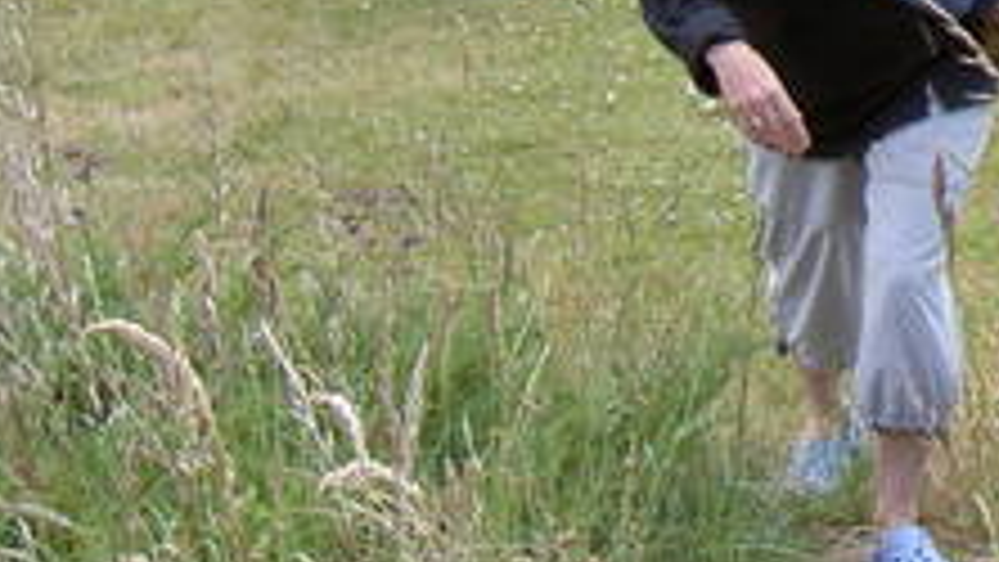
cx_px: 1354
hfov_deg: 15.2
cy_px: -250
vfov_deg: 8.9
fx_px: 3550
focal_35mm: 134
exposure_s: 1/160
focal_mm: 8
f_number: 2.8
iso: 50
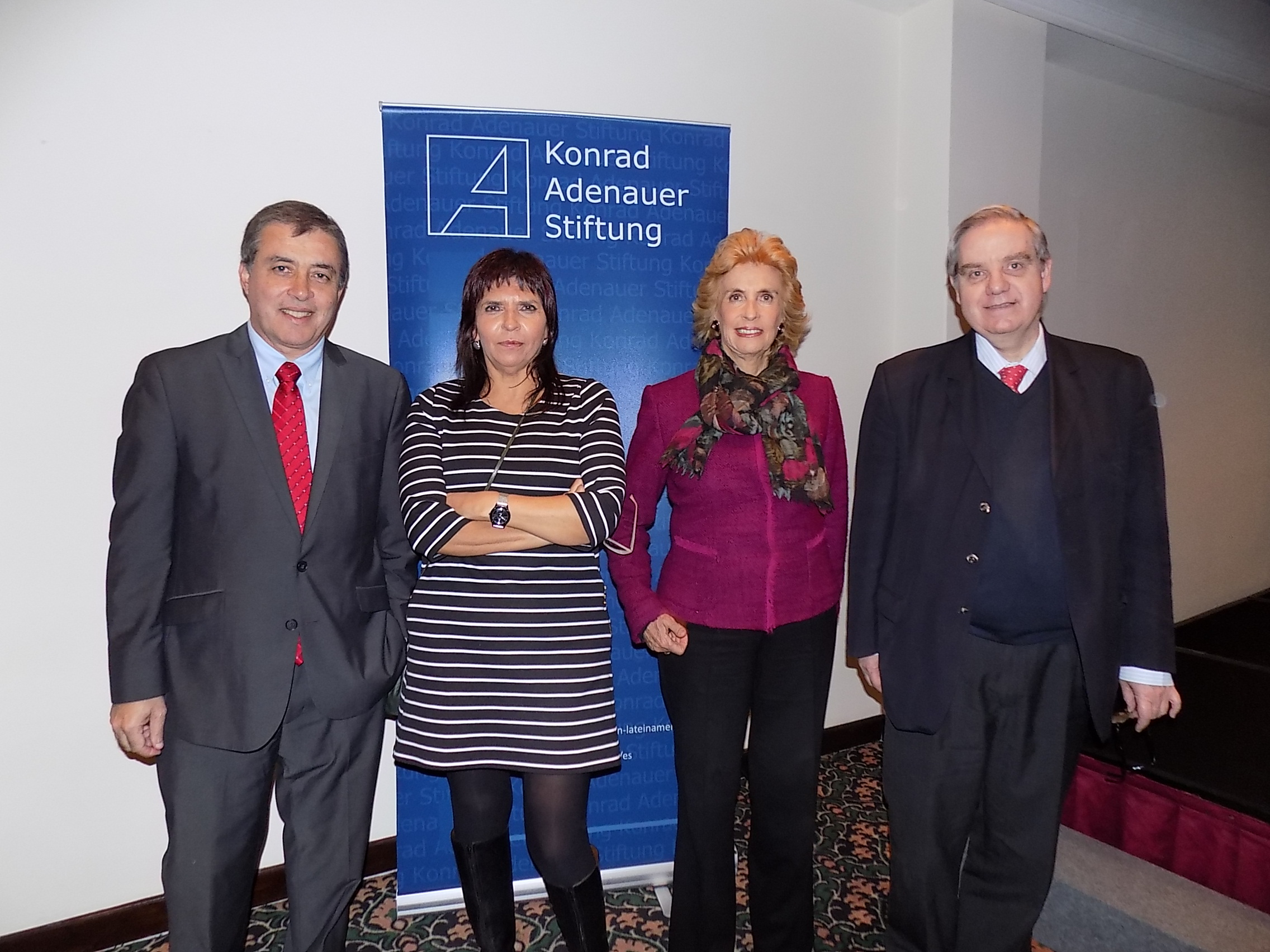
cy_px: 476
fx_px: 844
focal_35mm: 23
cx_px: 635
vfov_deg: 58.9
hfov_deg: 73.9
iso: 200
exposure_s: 1/30
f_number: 3.1
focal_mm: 4
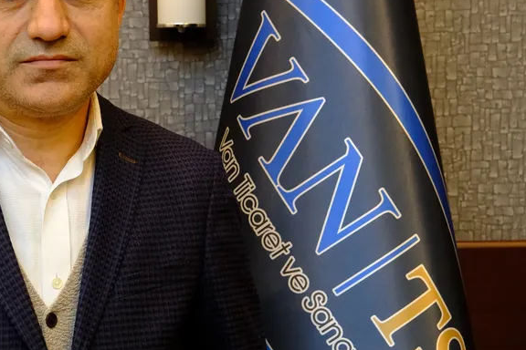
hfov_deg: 23.7
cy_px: 153
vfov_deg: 16.1
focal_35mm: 85
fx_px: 1242
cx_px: 130
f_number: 4
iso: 2500
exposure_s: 1/60
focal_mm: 32.5
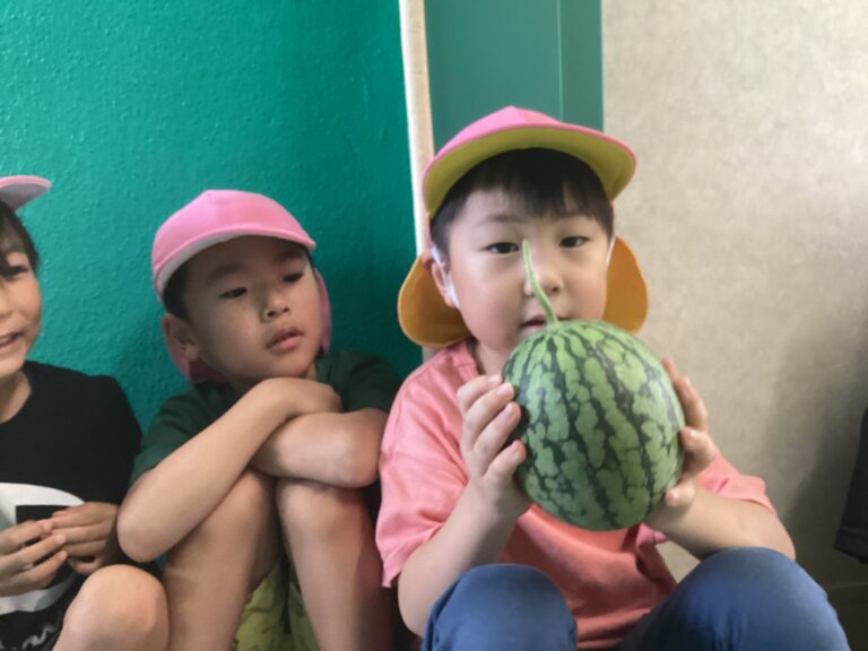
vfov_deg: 45.4
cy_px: 326
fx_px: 777
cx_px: 434
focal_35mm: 31
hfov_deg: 58.4
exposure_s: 1/50
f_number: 2.4
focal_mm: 3.3
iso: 250
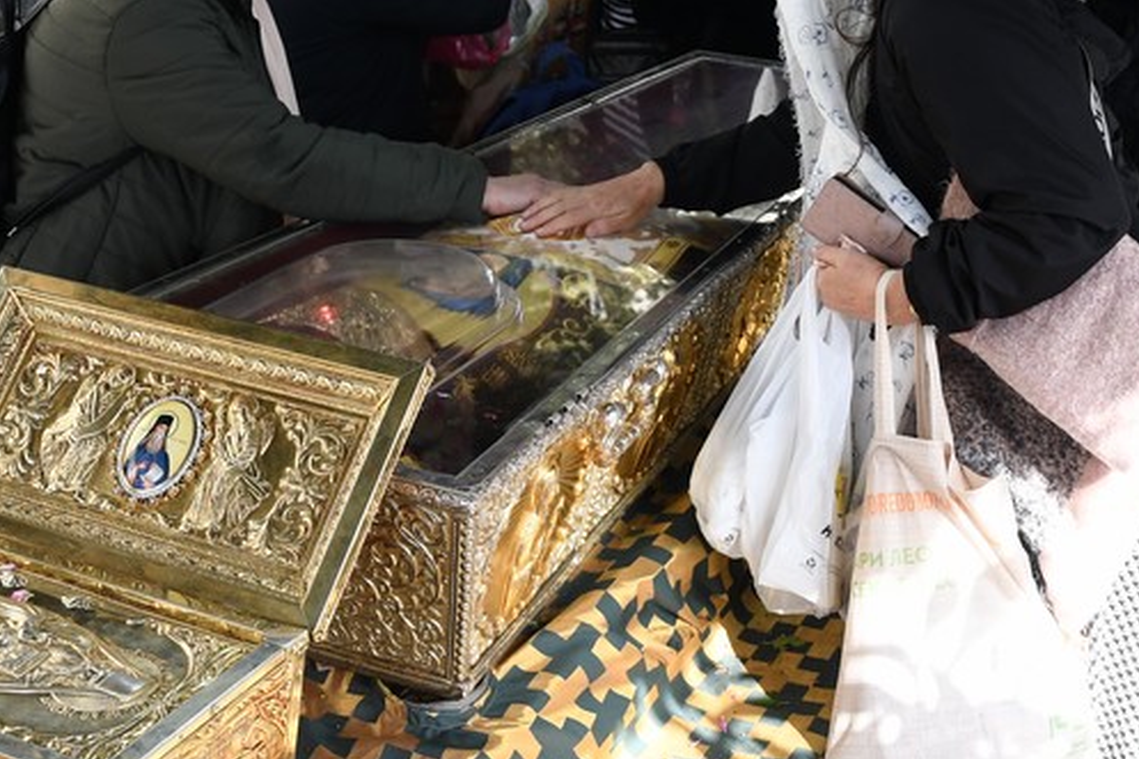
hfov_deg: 34.4
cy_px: 328
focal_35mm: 58
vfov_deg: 23.3
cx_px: 676
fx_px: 1834
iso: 320
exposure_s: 1/640
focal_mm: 16
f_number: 3.5
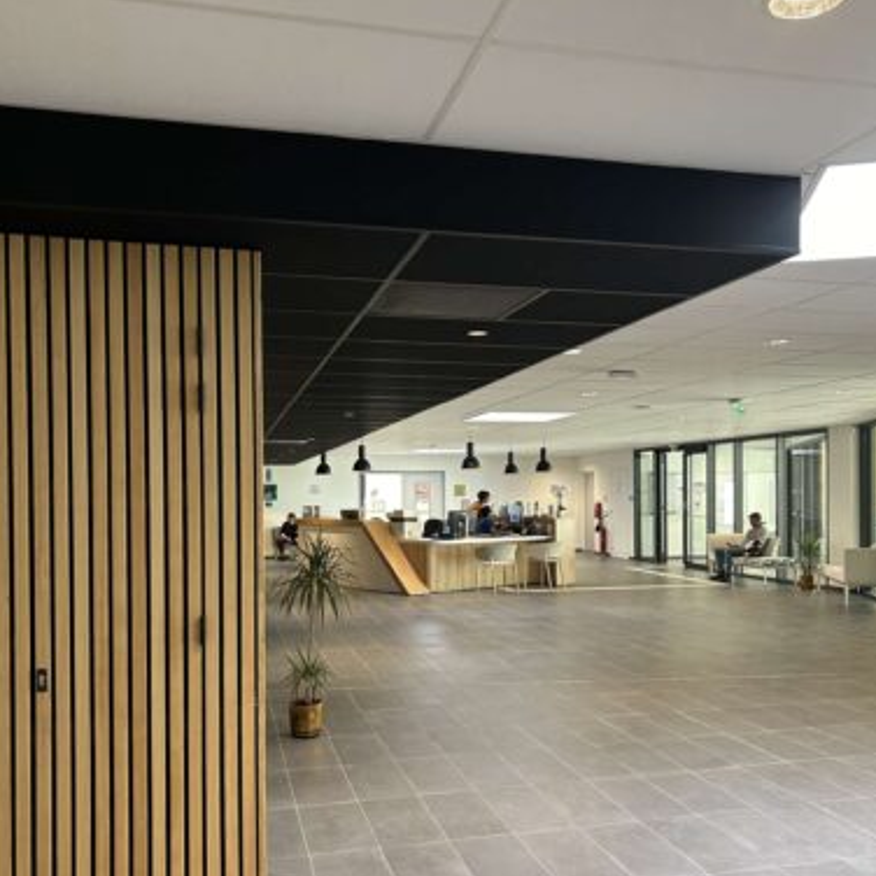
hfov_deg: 52.5
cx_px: 440
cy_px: 497
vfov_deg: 52.4
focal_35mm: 31
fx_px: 888
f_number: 1.5
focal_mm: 5.7
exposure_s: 1/84
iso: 125
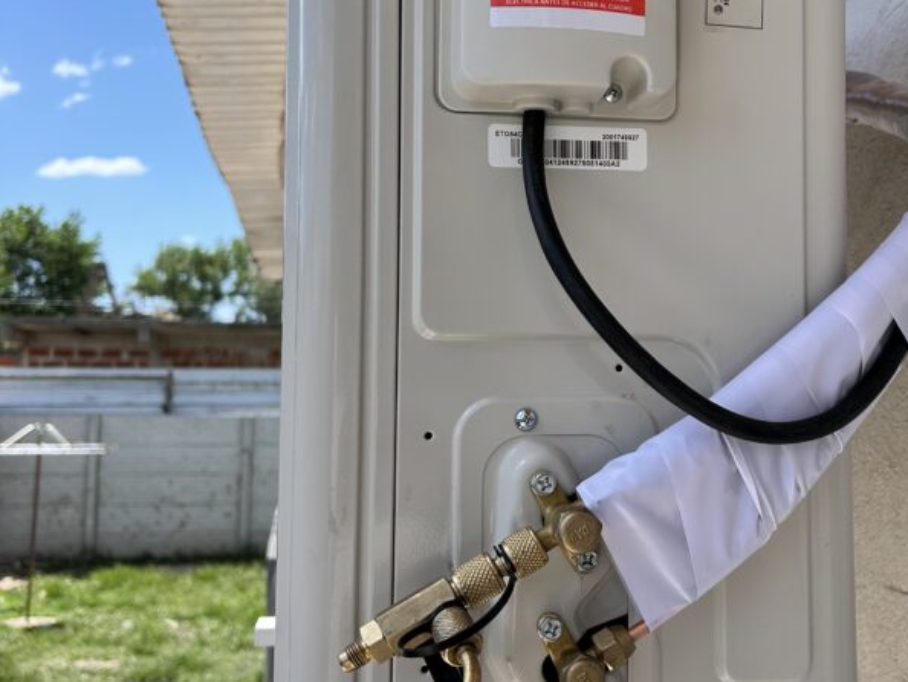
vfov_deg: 40.6
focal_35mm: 35
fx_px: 918
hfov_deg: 51.6
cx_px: 610
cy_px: 281
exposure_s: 1/2045
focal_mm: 5.7
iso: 50
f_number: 1.5
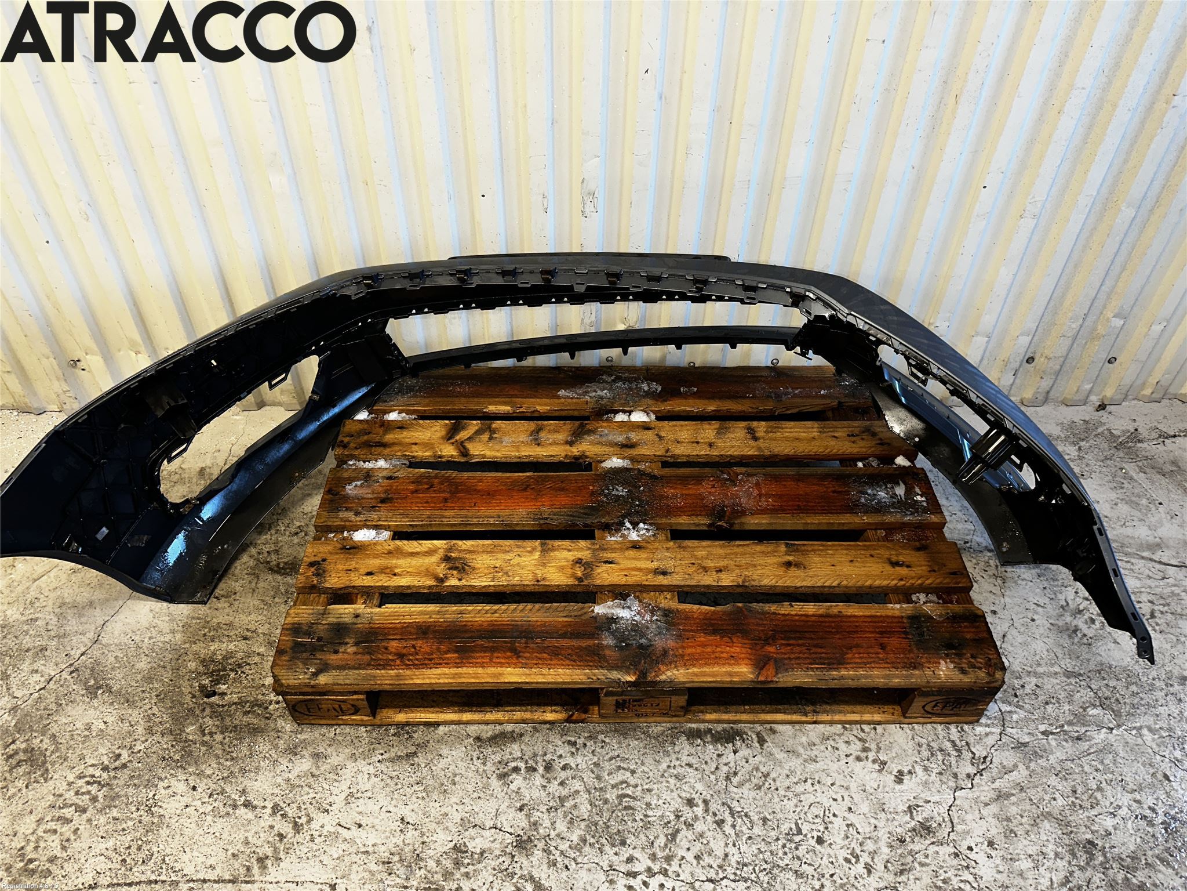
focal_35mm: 24
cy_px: 446
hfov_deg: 71.6
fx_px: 823
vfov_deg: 56.8
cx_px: 594
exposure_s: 1/33
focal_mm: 6.86
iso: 64
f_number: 1.78
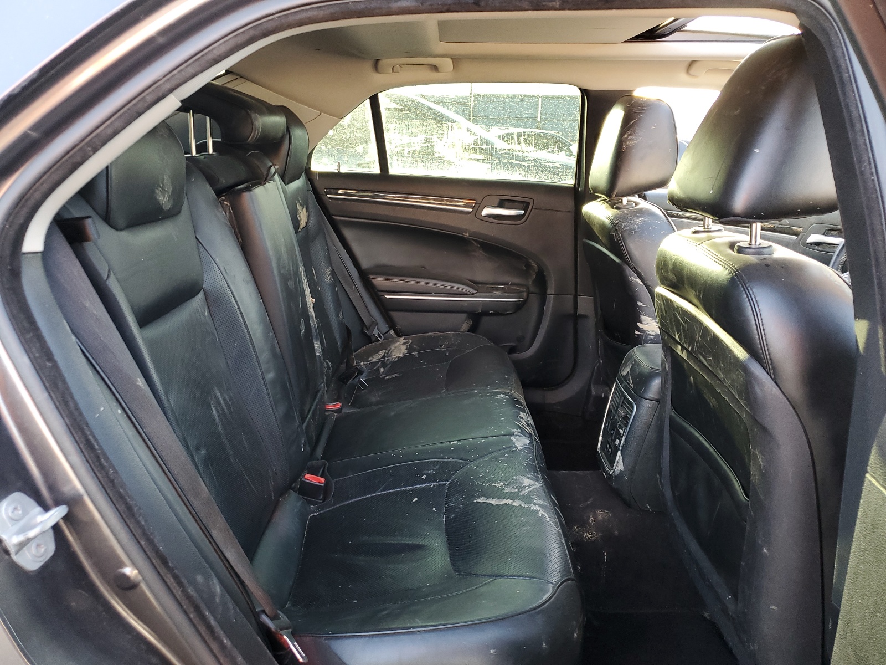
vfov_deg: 53.1
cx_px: 443
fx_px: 665
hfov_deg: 67.3
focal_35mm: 26
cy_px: 332
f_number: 1.5
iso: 81
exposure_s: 1/60.2
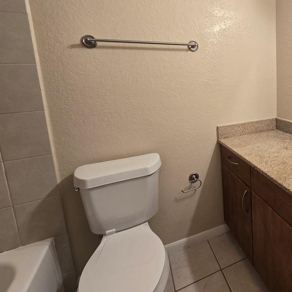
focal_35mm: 20
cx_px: 244
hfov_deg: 66.0
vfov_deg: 73.5
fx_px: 191
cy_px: 109
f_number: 2.2
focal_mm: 2.2
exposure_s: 1/60
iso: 125
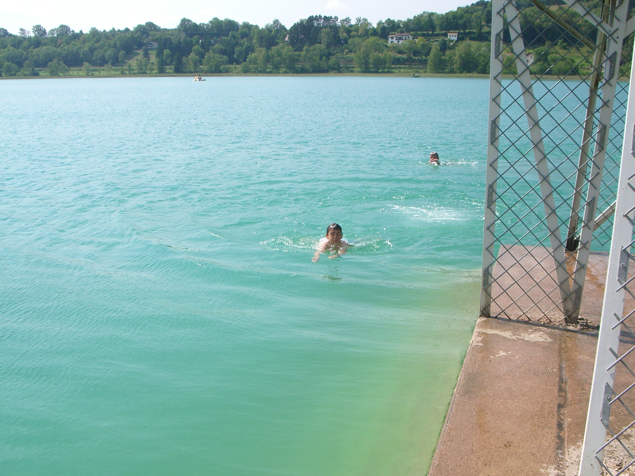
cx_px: 318
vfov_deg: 35.1
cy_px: 238
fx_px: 752
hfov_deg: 45.8
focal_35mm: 41
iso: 80
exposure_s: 1/400
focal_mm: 6.8
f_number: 4.6
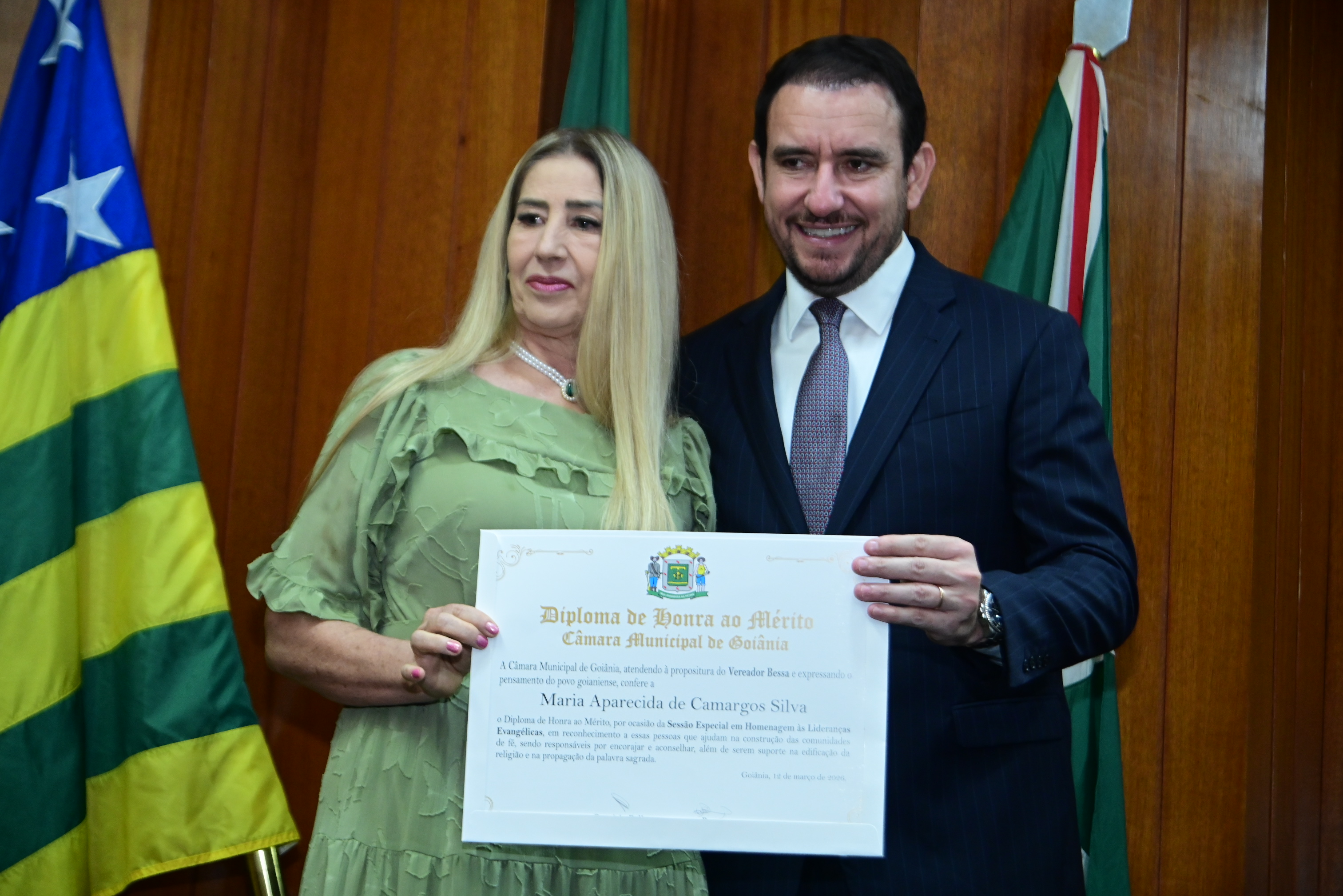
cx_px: 672
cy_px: 448
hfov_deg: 28.8
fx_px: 2611
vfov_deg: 19.5
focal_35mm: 70
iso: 3200
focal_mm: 70
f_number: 6.3
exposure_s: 1/125
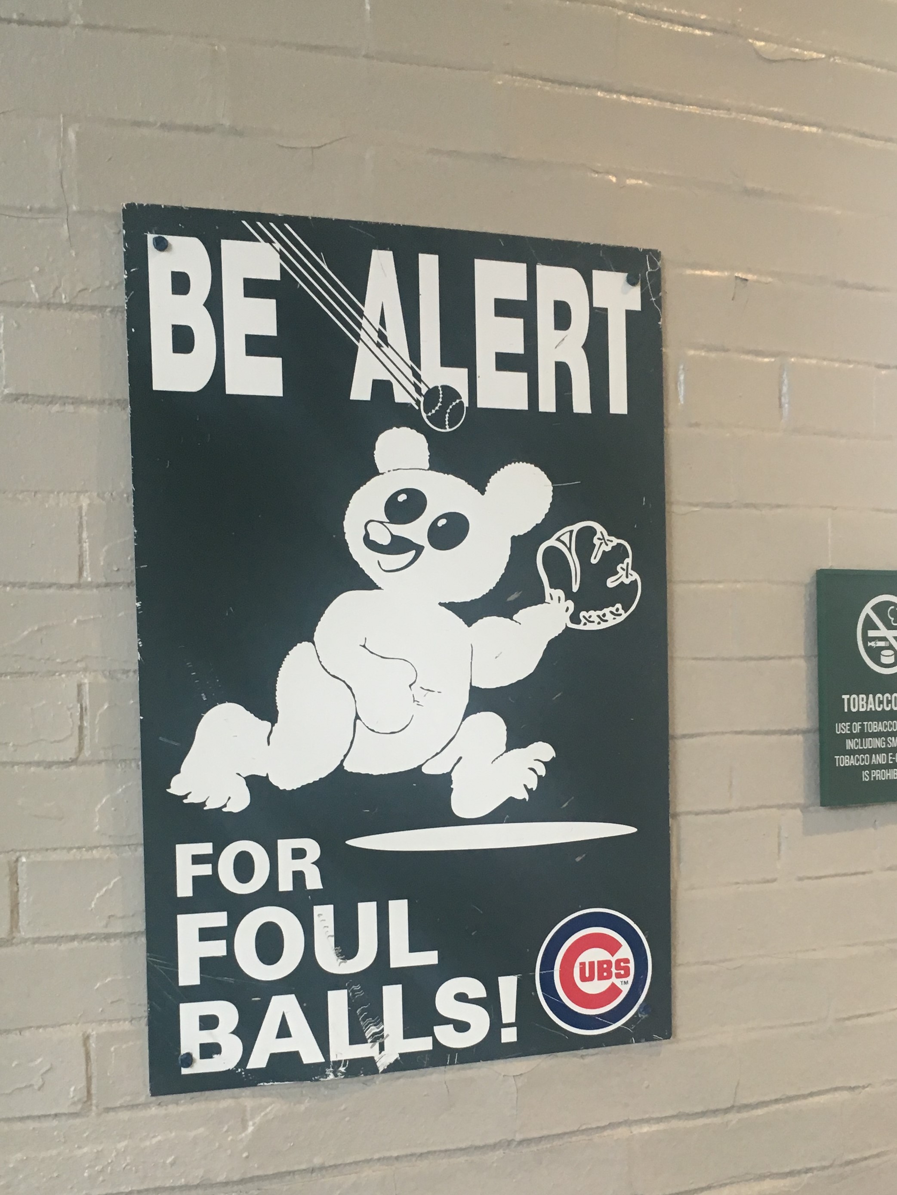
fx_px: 1002
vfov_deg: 61.6
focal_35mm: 29
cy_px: 598
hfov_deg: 48.2
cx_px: 448
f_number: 2.2
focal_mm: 4.15
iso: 64
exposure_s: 1/30
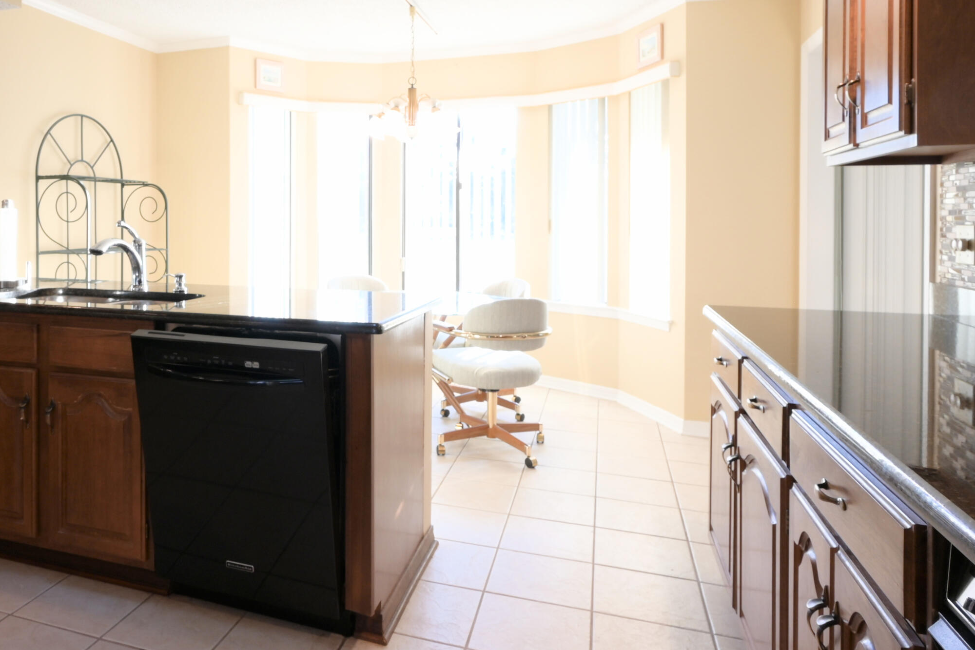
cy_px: 222
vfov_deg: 47.2
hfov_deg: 65.7
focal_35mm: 27
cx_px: 329
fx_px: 731
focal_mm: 12
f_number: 8
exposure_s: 1/4
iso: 125
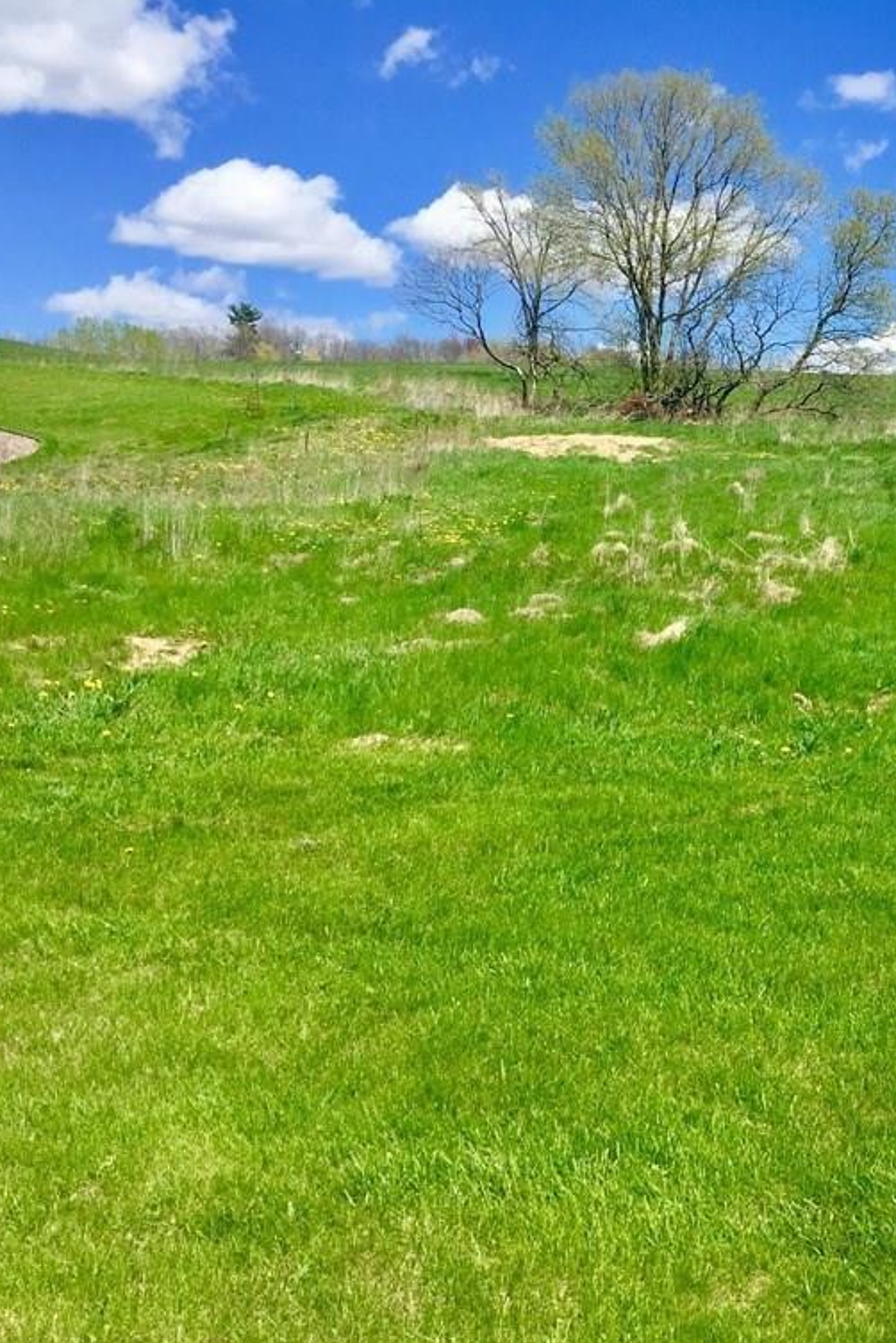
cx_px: 746
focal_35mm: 41
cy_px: 681
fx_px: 1531
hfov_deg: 31.6
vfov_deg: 47.4
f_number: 2.2
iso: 32
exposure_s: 1/2475
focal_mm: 4.15
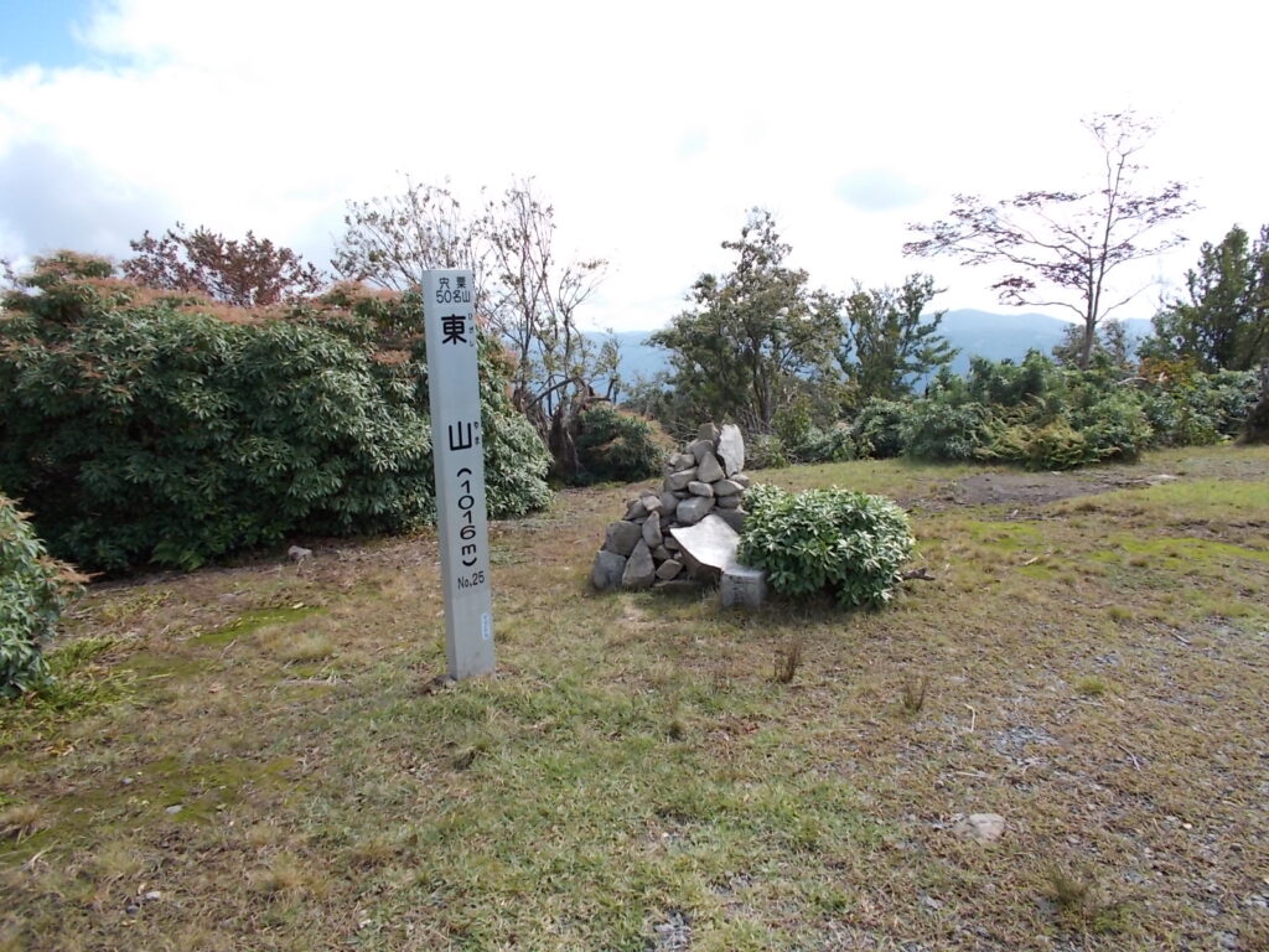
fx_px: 953
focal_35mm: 26
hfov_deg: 67.3
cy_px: 476
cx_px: 634
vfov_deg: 53.1
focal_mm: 4.6
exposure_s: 1/500
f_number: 3.2
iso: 80
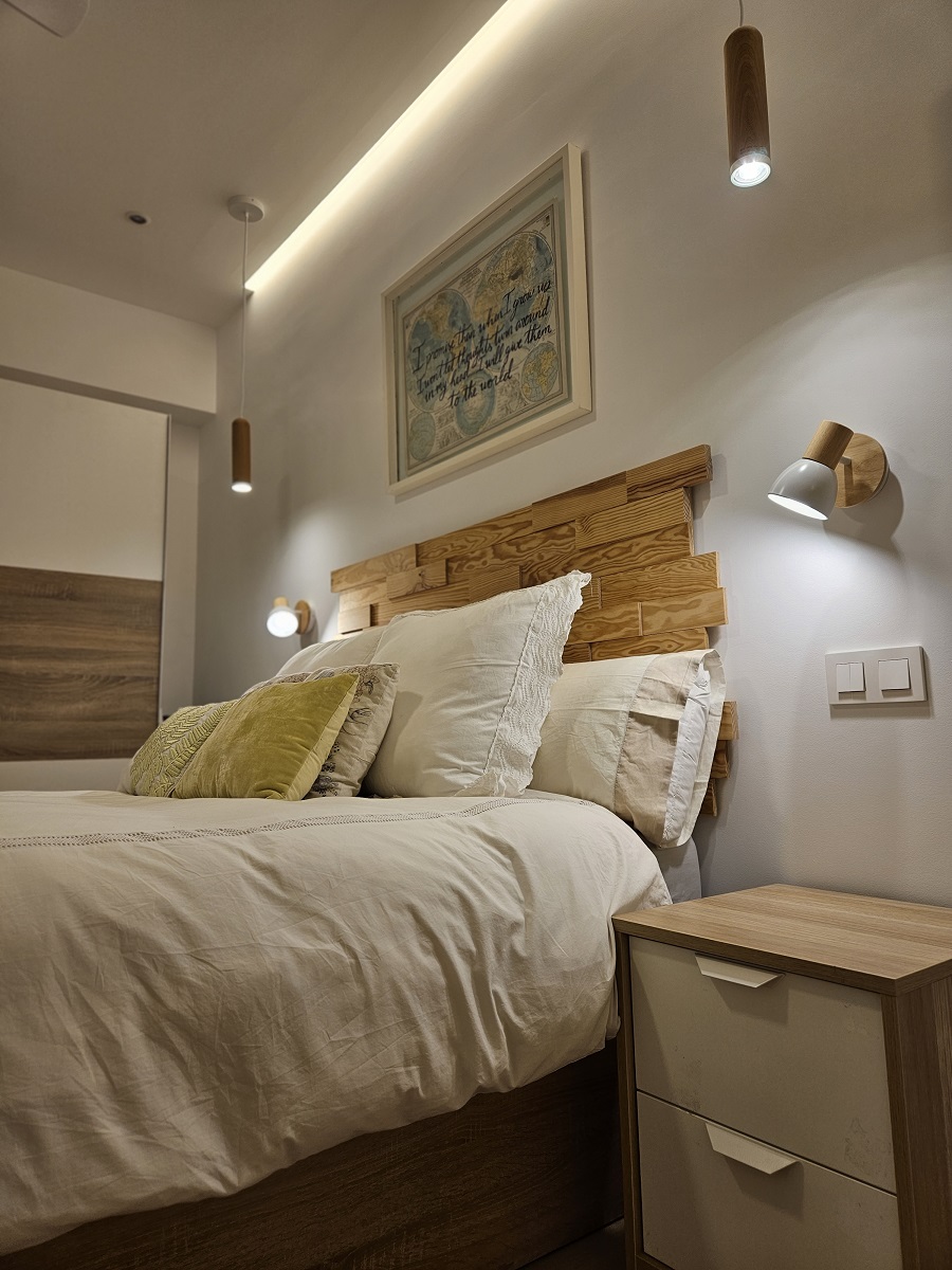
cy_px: 635
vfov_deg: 73.9
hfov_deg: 58.9
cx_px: 476
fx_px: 843
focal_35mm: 23
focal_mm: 5.4
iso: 50
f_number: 1.8
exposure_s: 1/100
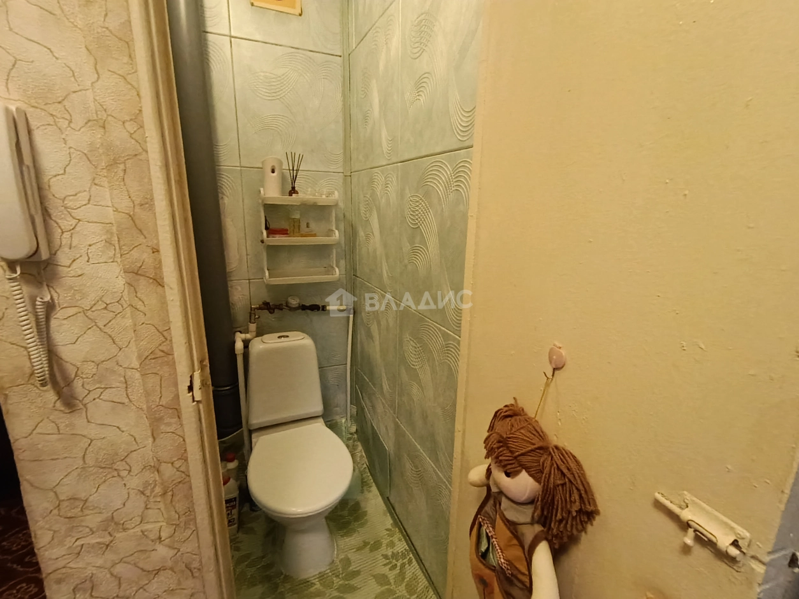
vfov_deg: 74.7
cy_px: 300
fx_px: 392
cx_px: 400
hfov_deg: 91.0
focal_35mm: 17
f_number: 2.2
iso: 1515
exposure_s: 1/33.3
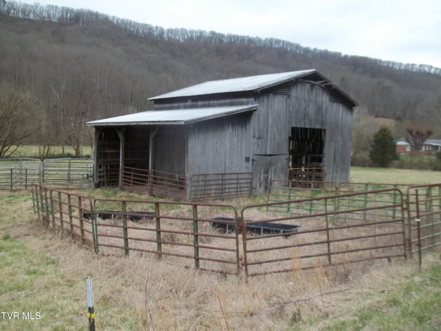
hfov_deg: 55.4
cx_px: 220
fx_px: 420
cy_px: 166
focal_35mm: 33
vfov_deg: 42.9
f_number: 3.3
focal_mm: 5.9
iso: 64
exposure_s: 1/160
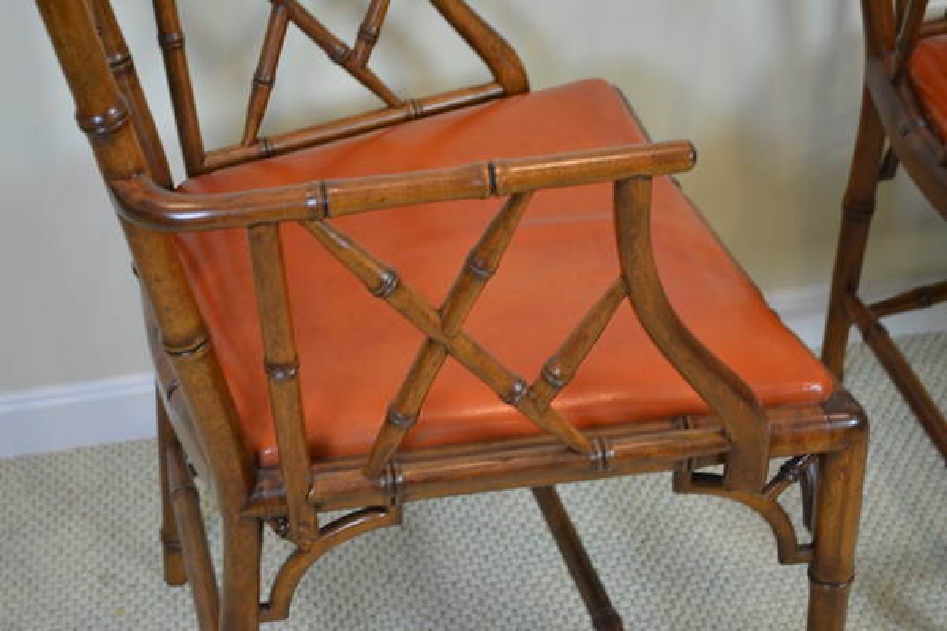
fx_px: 1775
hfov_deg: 29.9
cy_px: 316
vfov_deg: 20.2
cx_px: 474
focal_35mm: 68
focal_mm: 45
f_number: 5.3
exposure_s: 1/30
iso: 800
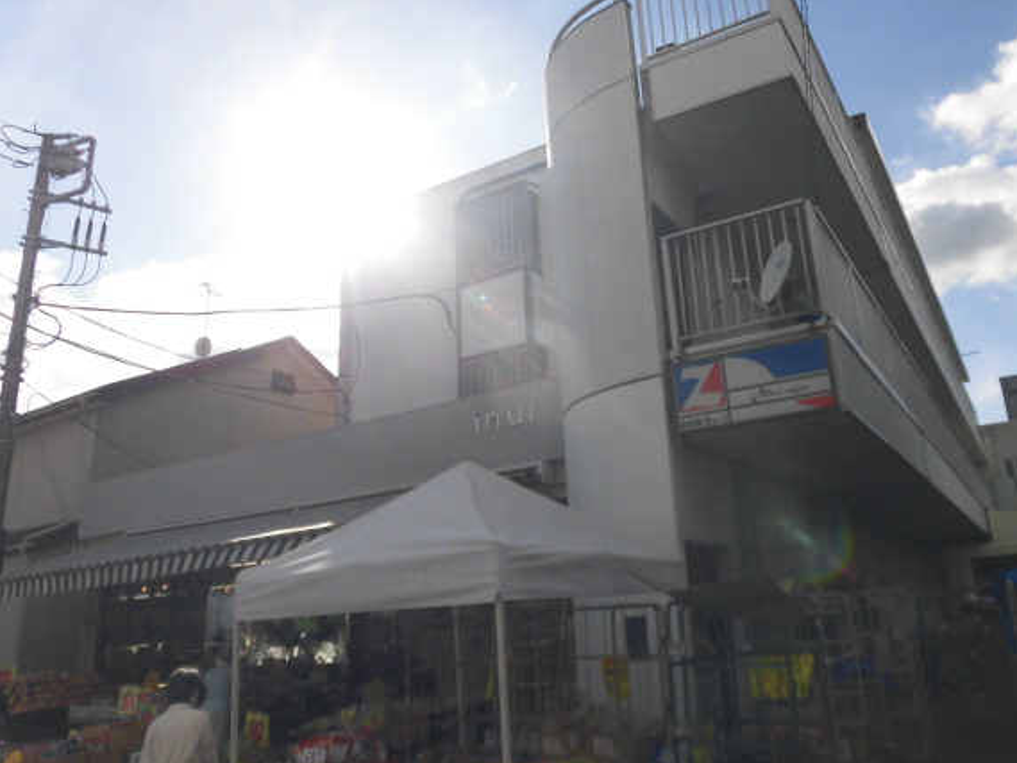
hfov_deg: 65.2
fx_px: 793
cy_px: 354
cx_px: 556
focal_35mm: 27
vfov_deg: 51.3
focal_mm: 4.3
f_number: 7.8
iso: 100
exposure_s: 1/400
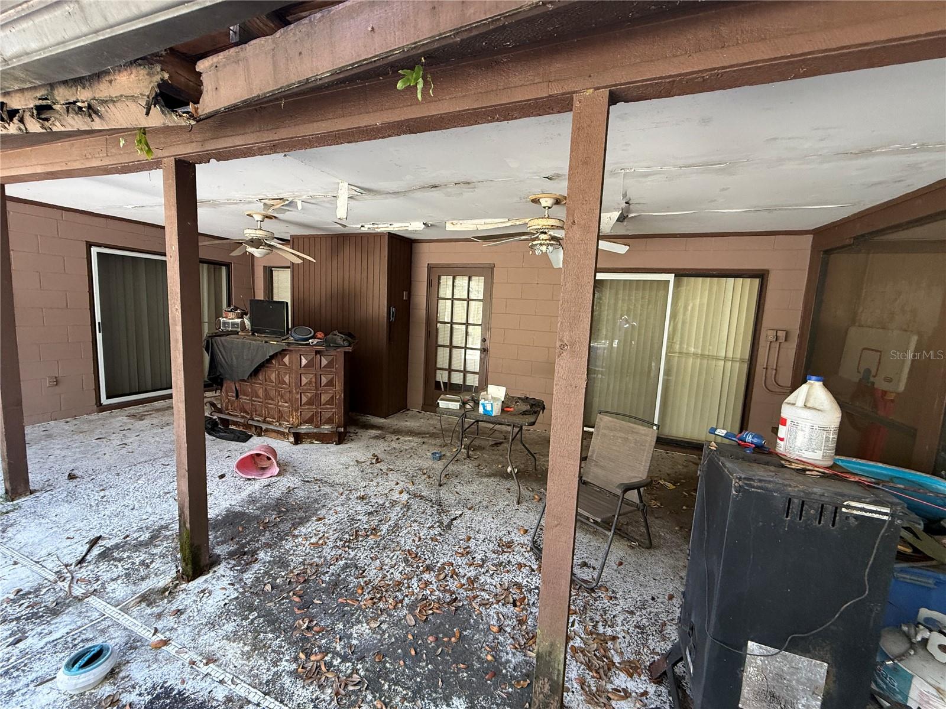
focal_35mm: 14
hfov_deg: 102.1
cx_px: 473
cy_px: 354
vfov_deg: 85.7
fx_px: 383
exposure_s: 1/99
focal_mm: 2.22
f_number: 2.2
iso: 250
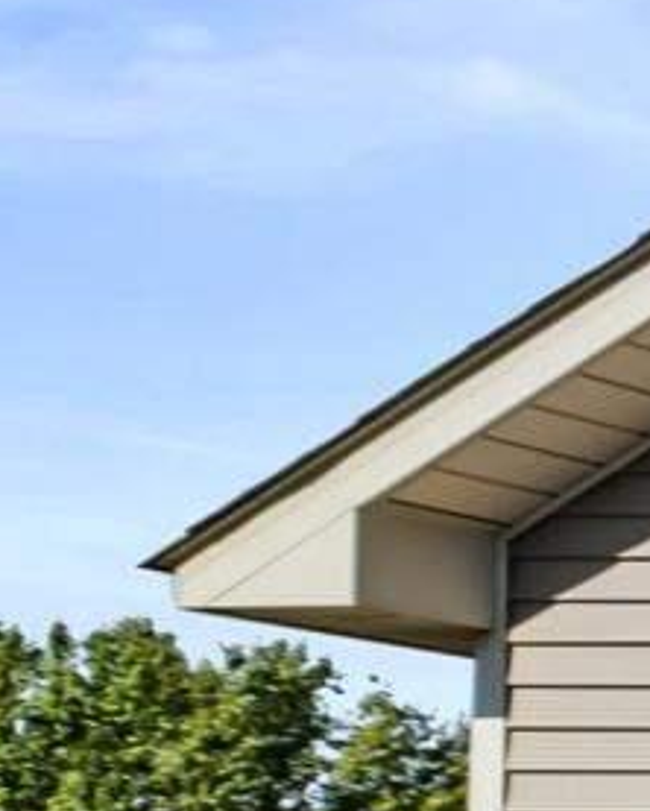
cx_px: 3259
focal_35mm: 127
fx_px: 3051
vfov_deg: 14.6
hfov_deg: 6.4
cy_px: 991
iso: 200
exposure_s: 1/80
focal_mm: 10
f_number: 8
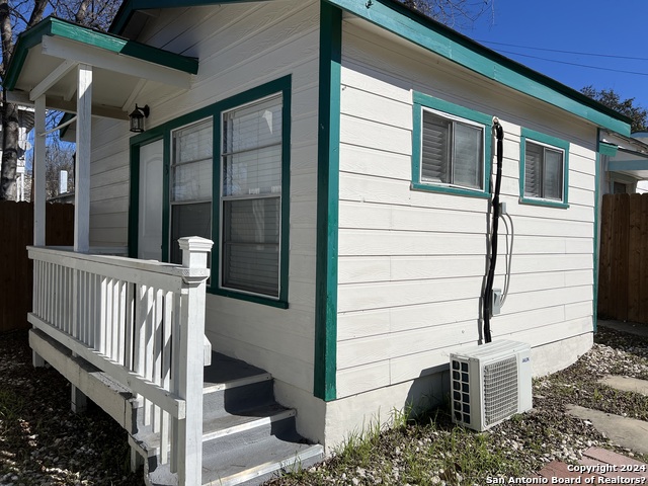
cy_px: 243
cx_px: 324
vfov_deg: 53.1
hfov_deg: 67.3
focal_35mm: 26
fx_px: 487
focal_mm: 5.7
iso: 50
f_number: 1.5
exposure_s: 1/11364
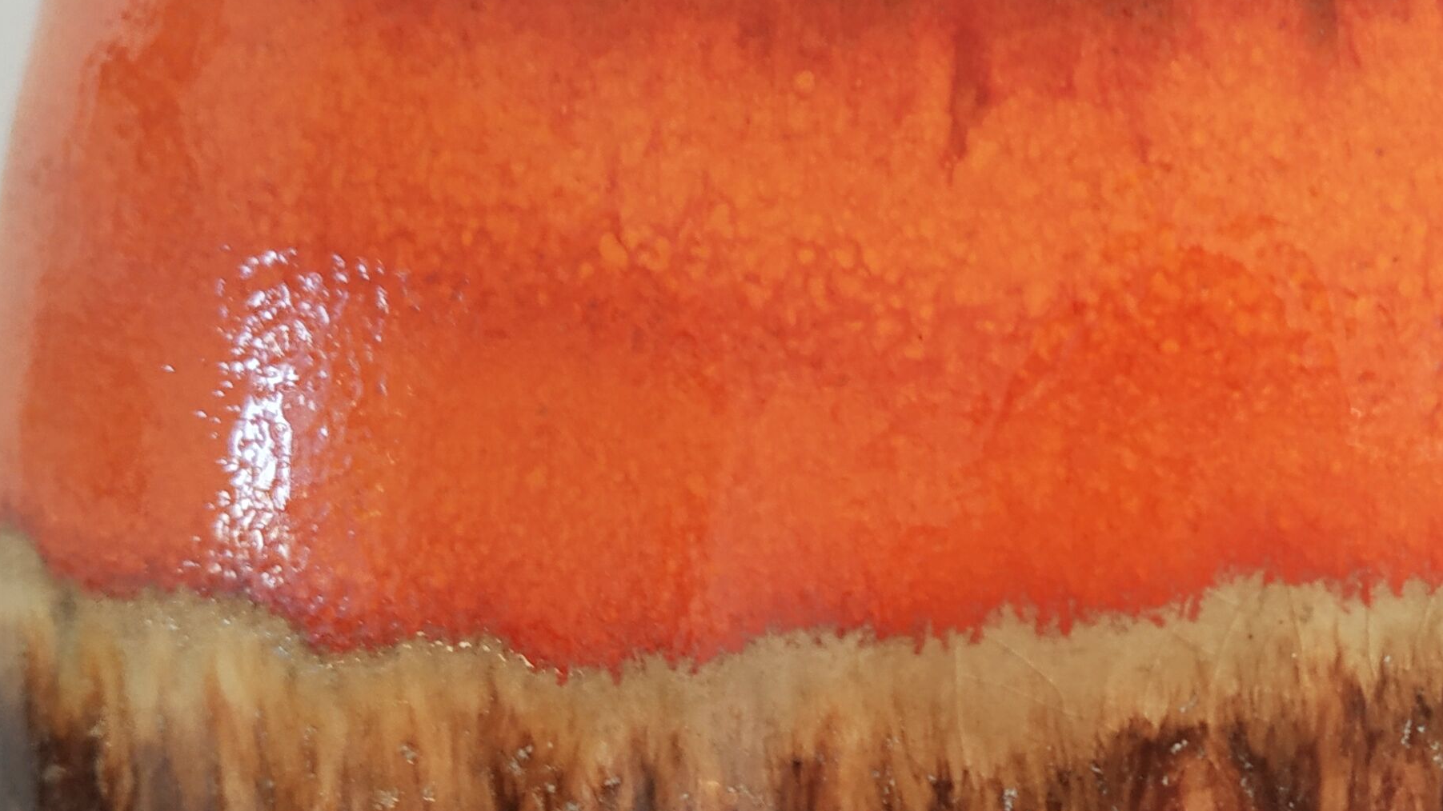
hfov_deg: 34.6
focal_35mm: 58
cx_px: 1213
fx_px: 2219
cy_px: 563
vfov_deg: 20.6
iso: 200
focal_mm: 3.94
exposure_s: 1/33
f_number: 1.9
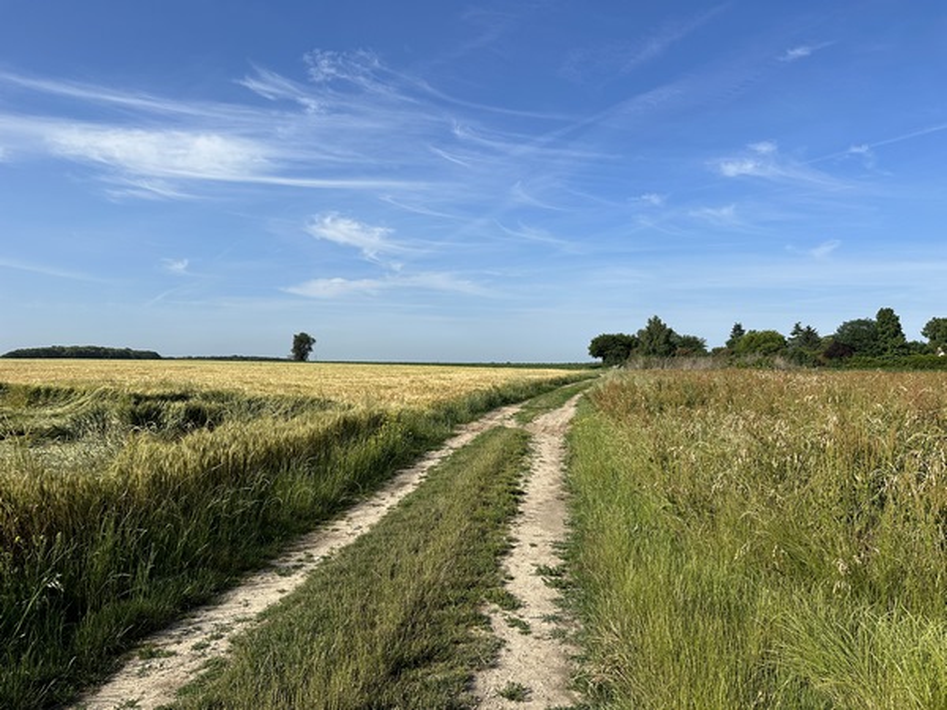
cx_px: 474
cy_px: 355
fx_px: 657
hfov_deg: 71.6
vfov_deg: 56.8
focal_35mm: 24
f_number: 1.78
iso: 80
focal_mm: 6.86
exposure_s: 1/5525
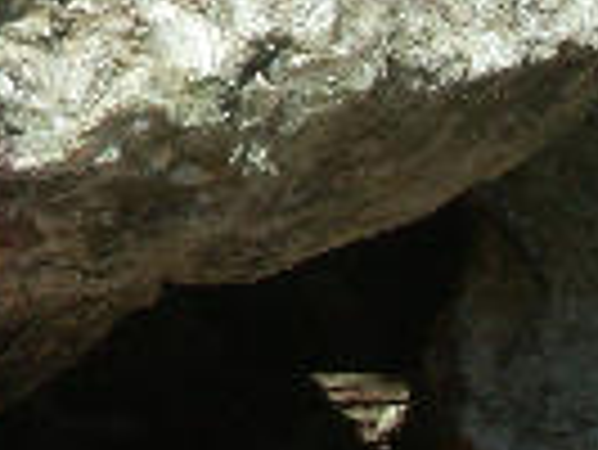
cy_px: -364
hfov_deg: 10.8
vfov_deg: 8.1
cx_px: -308
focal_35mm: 176
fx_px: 3043
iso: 100
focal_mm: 11.31
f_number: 9
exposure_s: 1/500
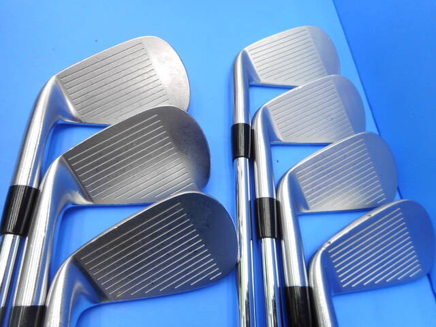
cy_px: 164
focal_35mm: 25
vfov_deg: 54.9
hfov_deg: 69.4
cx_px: 218
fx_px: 315
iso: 110
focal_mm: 4.5
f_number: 3.7
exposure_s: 1/30
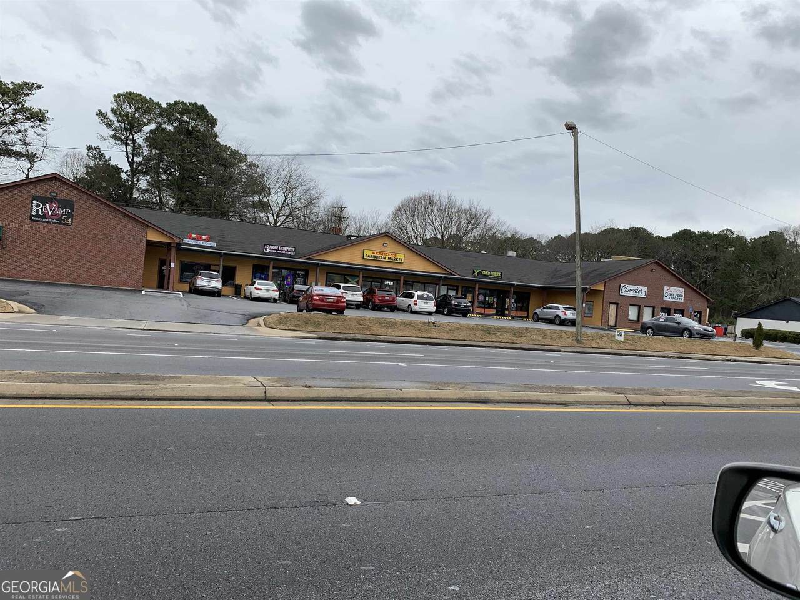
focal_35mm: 26
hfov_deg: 67.3
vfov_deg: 53.1
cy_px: 300
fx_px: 601
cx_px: 400
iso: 25
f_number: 1.8
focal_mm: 4.25
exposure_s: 1/1718
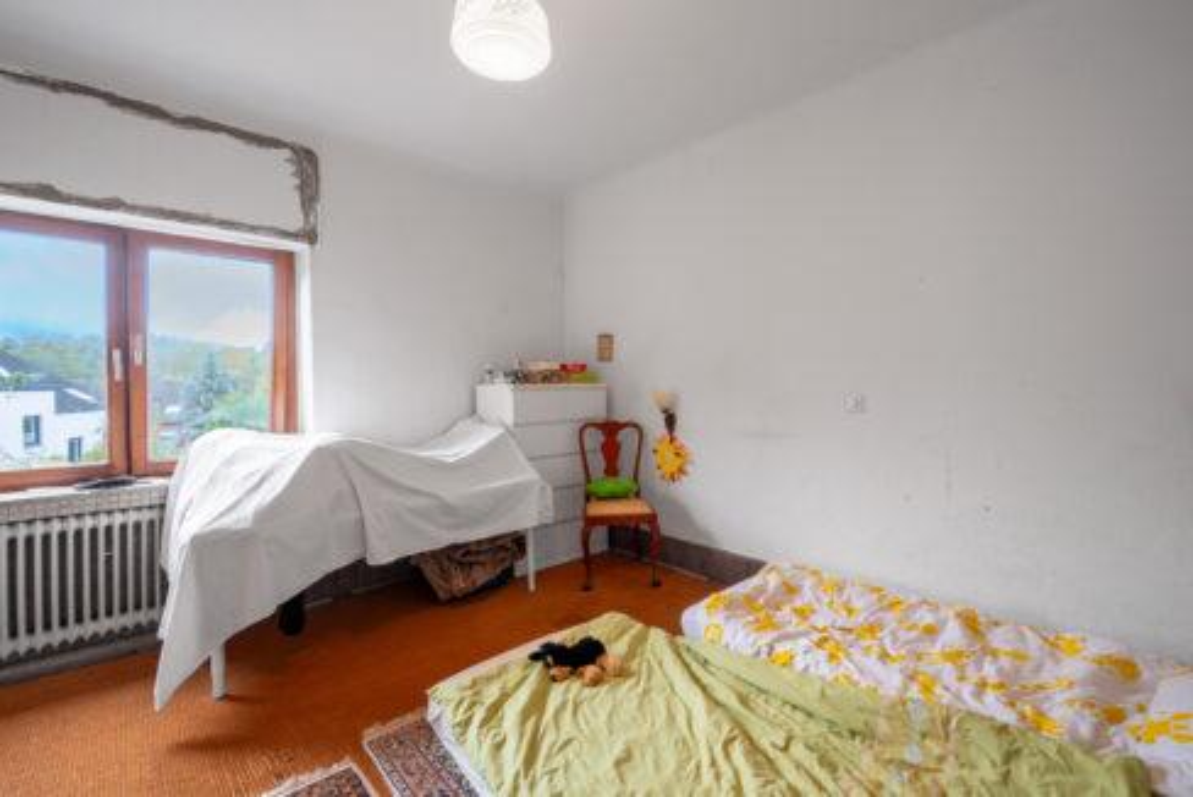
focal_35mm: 16
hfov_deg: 98.5
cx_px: 596
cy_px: 398
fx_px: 514
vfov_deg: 75.6
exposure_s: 1/6
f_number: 9
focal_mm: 15.5
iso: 200
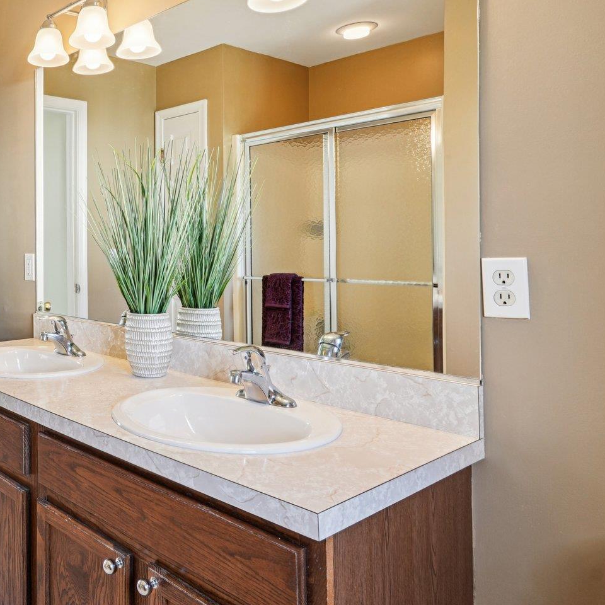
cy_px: 239
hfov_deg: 47.7
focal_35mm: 29
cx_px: 23
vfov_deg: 55.2
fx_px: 573
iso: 400
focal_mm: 16
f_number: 9
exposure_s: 1/8
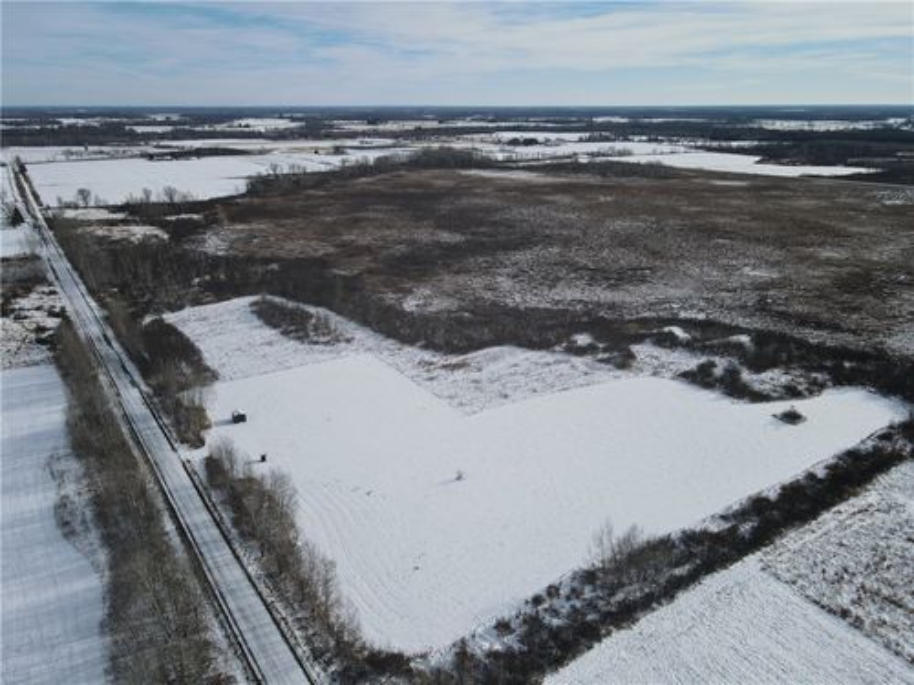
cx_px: 457
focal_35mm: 24
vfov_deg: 56.8
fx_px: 634
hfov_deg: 71.6
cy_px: 342
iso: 100
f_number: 2.8
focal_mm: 4.5
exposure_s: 1/1250
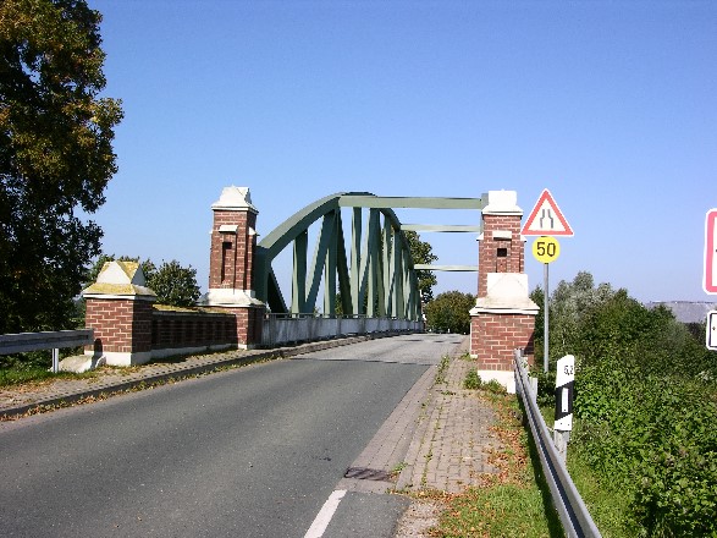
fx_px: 808
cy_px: 269
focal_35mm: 39
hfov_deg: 47.9
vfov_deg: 36.8
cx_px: 358
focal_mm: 10
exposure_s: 1/142
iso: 50
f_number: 7.2
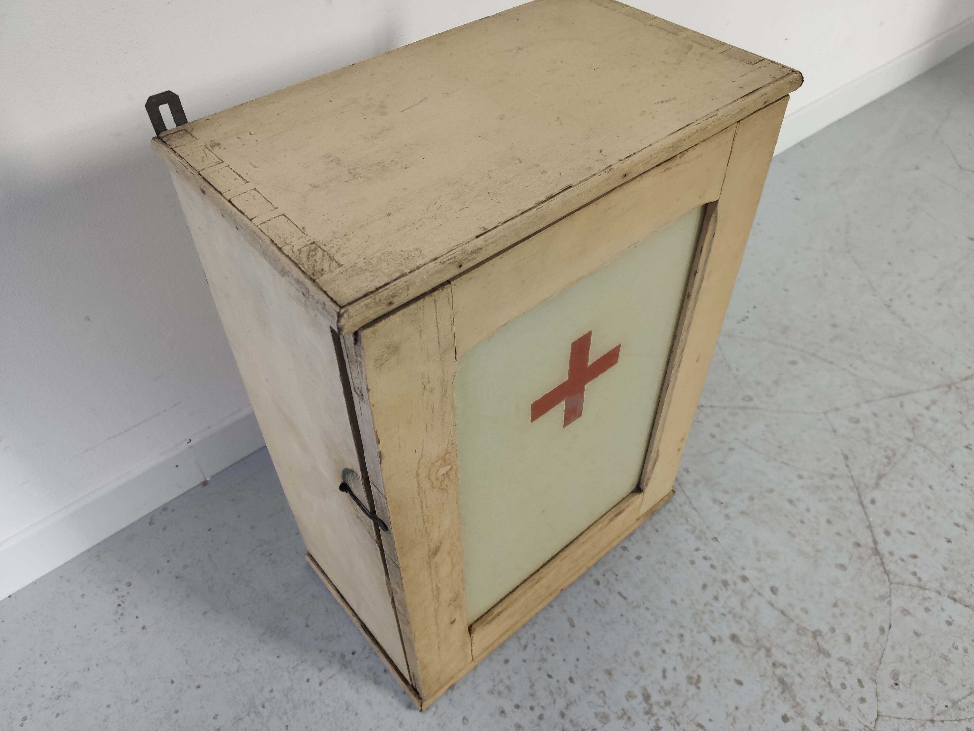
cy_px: 366
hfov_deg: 67.3
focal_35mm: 26
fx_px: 732
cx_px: 487
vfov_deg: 53.1
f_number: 1.75
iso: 205
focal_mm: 4.75
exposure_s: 1/100
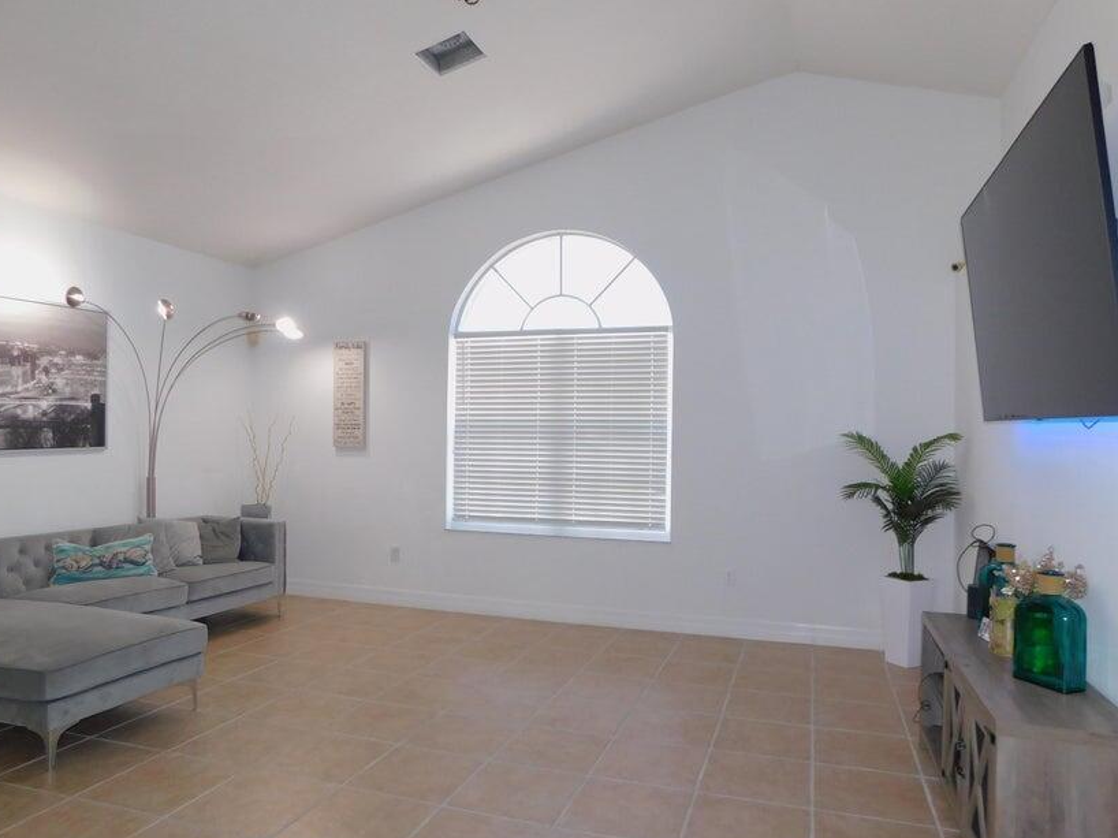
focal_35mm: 24
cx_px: 565
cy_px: 435
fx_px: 775
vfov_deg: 56.8
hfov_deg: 71.6
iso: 160
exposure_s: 1/30
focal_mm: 4
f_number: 3
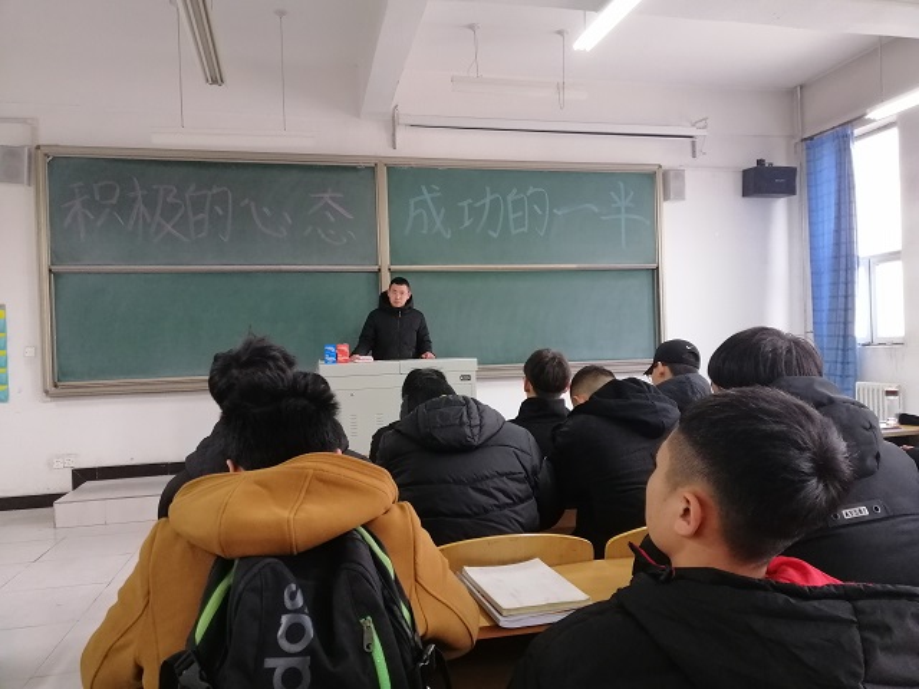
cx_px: 460
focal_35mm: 26
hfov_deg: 67.3
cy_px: 344
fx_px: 690
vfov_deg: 53.1
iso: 250
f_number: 2.2
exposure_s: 1/33.3
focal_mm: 3.81
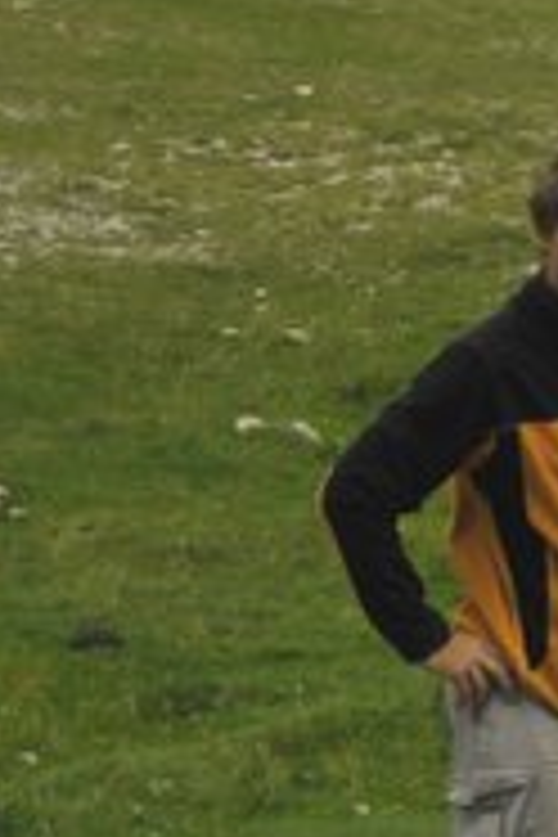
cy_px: -410
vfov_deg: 11.7
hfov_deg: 8.1
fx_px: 3906
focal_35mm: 168
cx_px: 680
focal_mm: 26
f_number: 11
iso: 200
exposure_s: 1/500
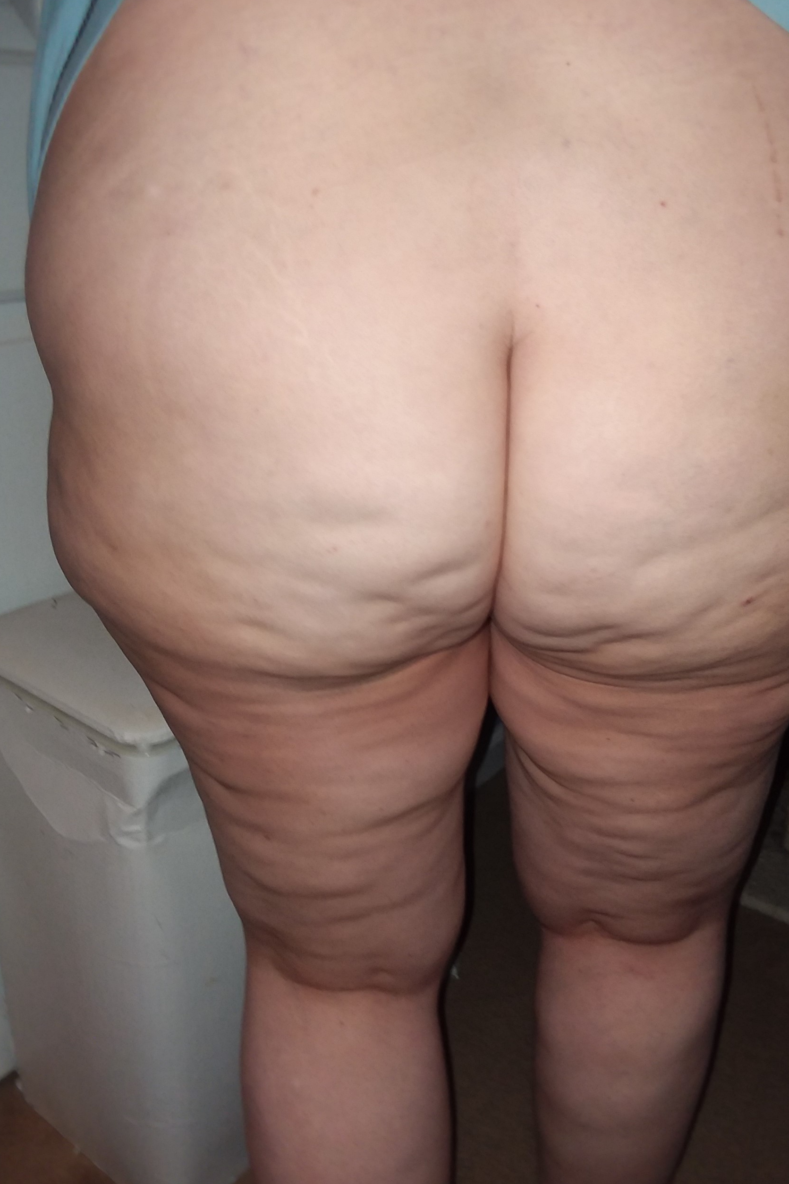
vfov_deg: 60.3
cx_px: 442
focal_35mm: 31
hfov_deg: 42.3
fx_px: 1019
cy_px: 594
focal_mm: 2.47
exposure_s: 1/30
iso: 50
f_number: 1.9
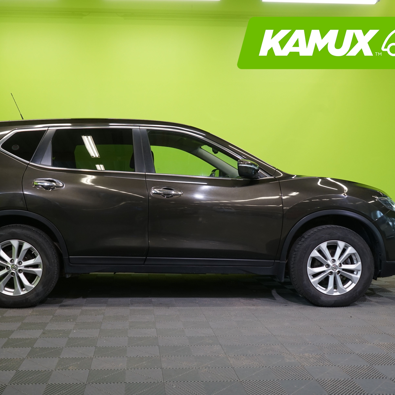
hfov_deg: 43.7
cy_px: 200
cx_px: 161
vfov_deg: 43.9
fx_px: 491
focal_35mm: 38
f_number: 6.3
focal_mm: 29
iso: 640
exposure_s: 1/40
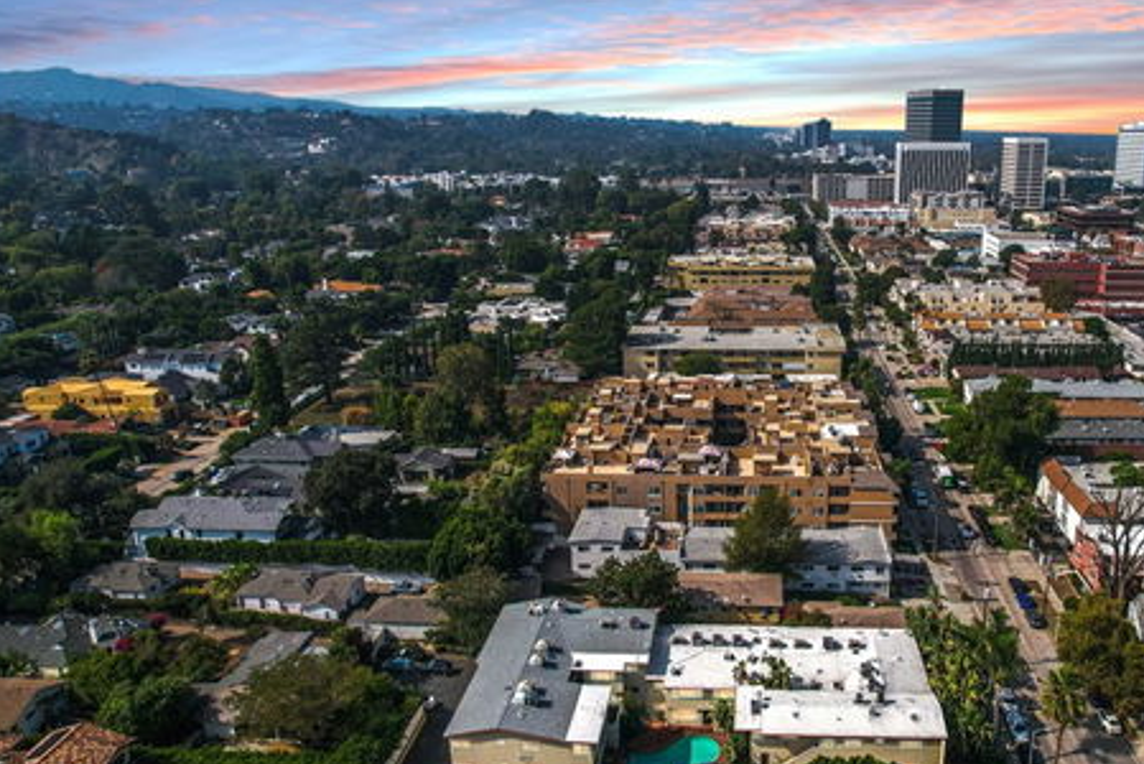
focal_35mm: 28
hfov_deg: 64.6
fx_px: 890
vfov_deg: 46.5
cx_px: 703
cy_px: 372
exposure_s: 1/2500
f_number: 2.8
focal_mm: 8.38
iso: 120
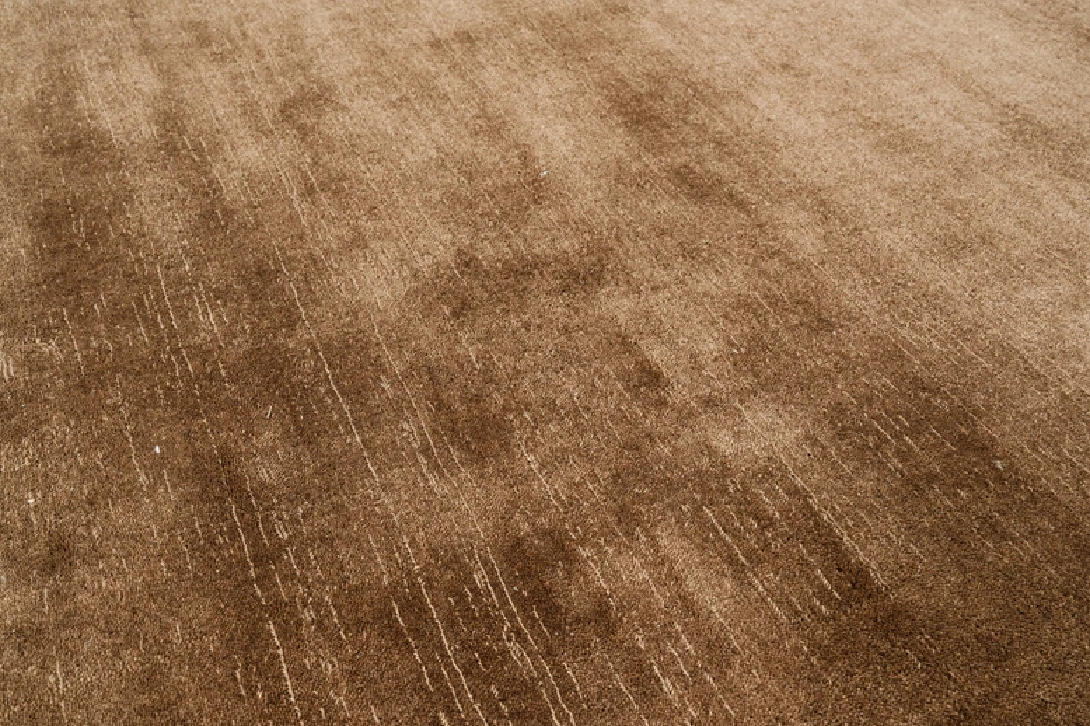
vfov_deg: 36.8
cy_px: 369
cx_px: 532
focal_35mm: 36
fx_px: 1089
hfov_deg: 53.1
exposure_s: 1/200
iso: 500
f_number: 11
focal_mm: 35
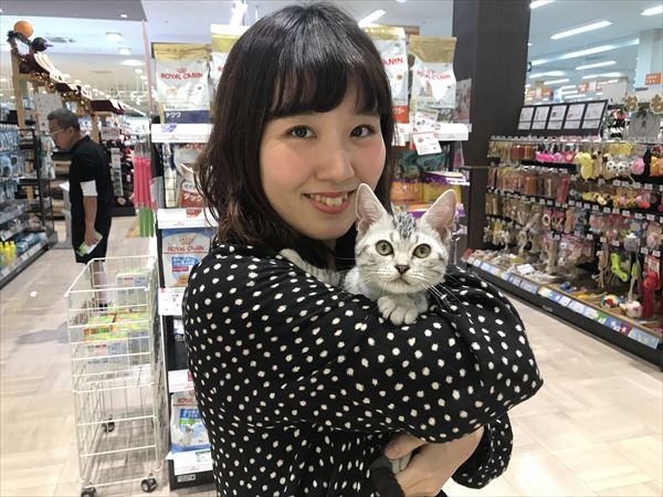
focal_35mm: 28
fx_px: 536
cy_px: 248
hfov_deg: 63.4
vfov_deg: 49.7
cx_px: 332
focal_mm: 3.99
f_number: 1.8
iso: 40
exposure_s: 1/25
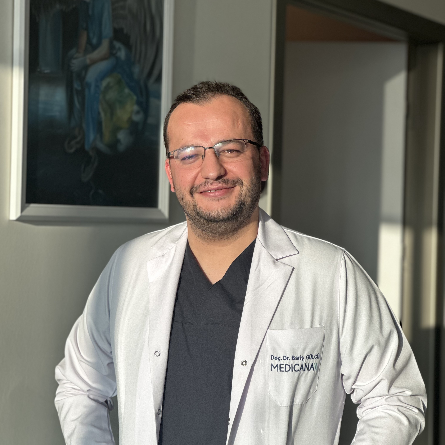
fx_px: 1324
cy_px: 258
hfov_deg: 19.1
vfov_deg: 19.1
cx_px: 222
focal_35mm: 91
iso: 64
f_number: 2.8
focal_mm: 9
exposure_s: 1/100
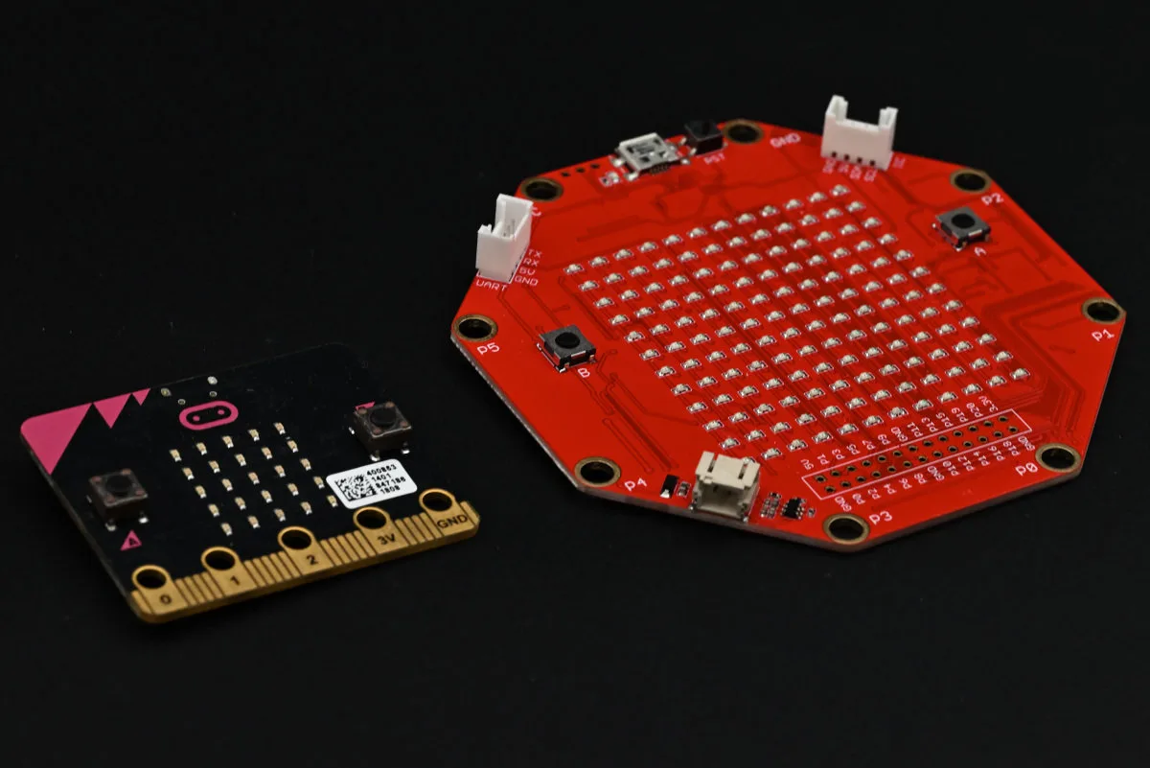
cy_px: 384
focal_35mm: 105
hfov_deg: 19.4
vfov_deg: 13.1
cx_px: 575
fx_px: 3355
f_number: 14
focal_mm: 105
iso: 800
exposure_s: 1/30
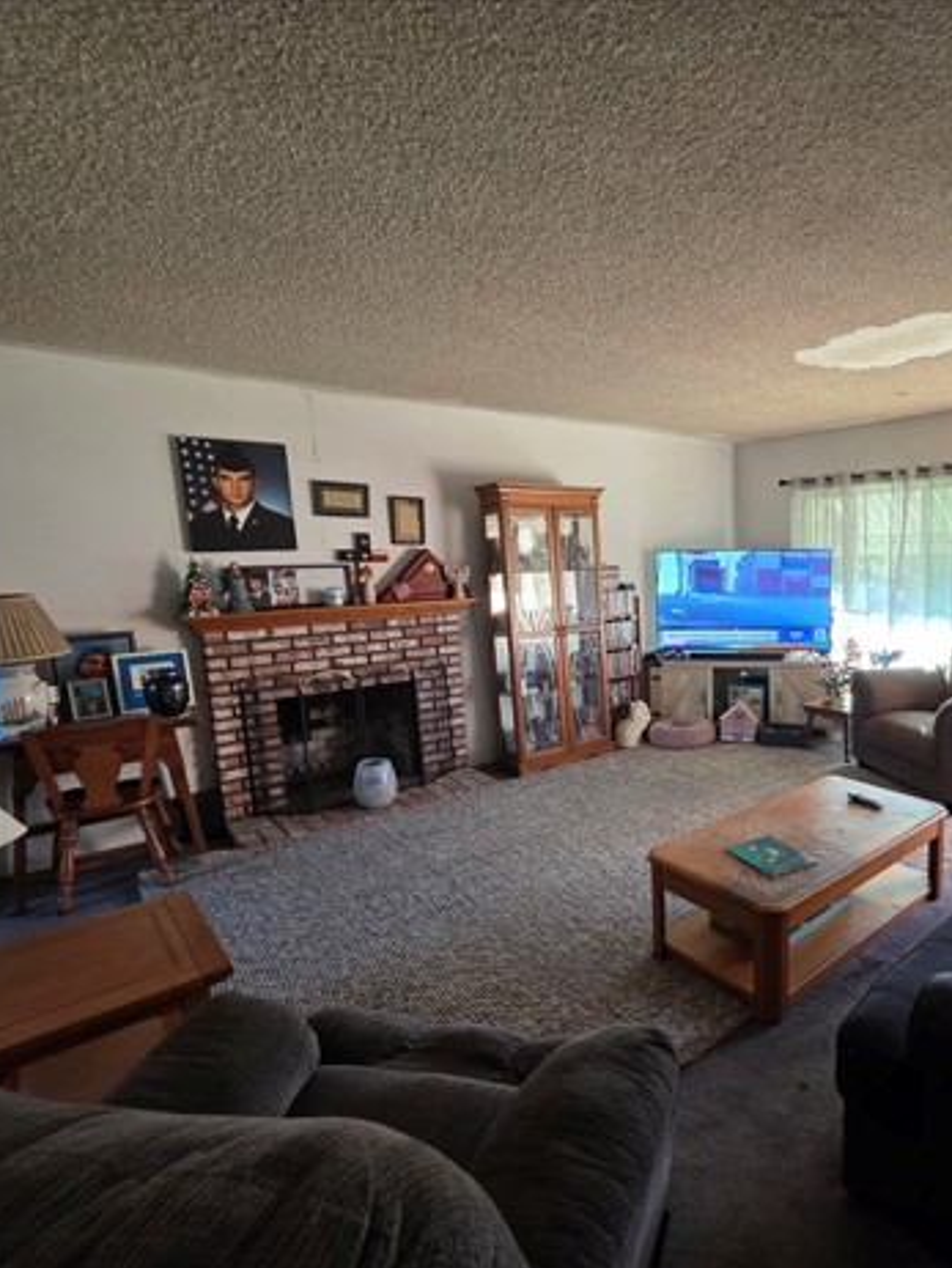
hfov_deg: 67.0
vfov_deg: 87.7
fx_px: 659
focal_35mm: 18
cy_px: 653
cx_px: 716
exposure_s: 1/60
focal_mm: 2.2
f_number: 1.9
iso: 200
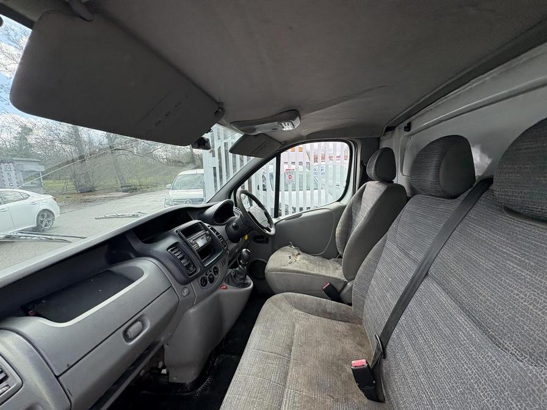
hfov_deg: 102.1
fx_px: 221
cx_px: 274
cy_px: 205
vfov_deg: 85.7
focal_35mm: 14
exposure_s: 1/375
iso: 64
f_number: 2.2
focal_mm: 2.22
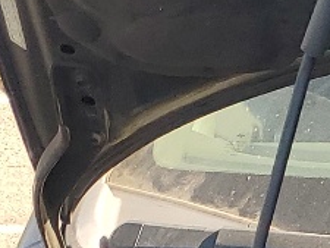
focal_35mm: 185
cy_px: 803
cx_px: 720
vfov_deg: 7.0
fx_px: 1765
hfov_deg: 9.7
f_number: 1.5
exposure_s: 1/476
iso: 50
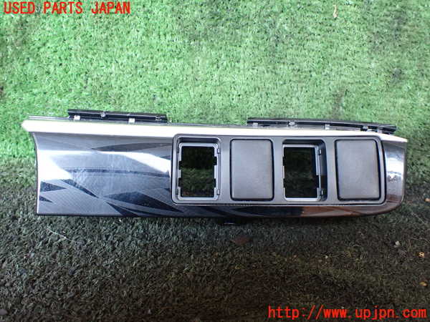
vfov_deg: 46.8
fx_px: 373
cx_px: 215
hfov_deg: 60.0
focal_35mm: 30
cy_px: 161
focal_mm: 5.4
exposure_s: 1/60
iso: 800
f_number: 2.3
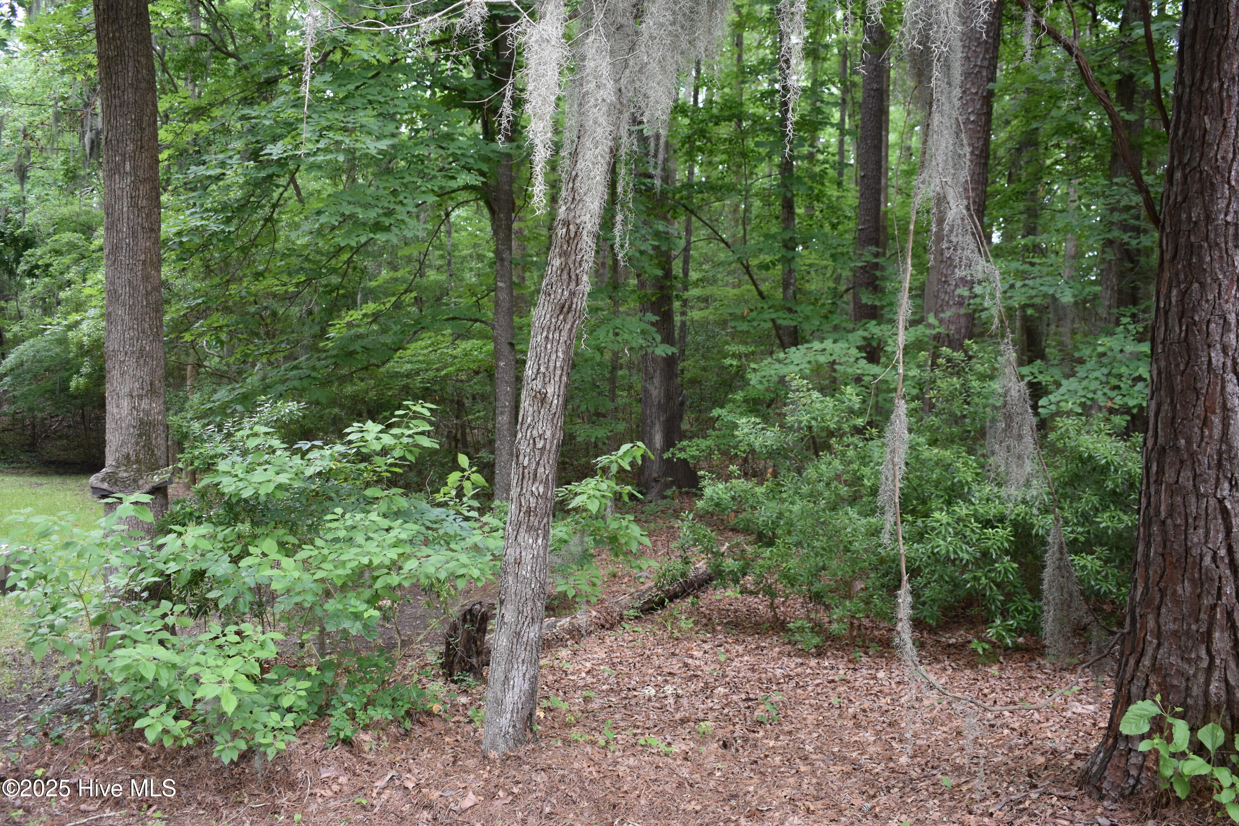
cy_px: 413
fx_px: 1239
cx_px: 620
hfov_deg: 53.1
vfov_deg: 36.9
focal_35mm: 36
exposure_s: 1/80
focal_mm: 24
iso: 400
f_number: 4.5
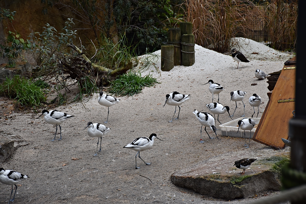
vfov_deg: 9.6
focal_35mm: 142
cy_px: 102
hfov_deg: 14.4
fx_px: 1211
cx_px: 153
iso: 400
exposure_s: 1/250
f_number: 5.3
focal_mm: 95
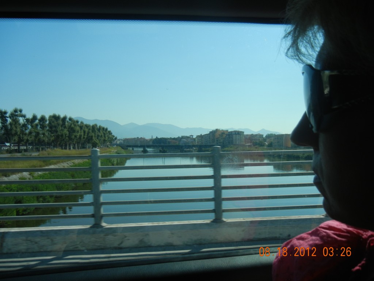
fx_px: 324
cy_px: 140
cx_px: 187
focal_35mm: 30
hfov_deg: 60.0
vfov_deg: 46.8
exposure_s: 1/480
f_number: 7
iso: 160
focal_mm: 5.4
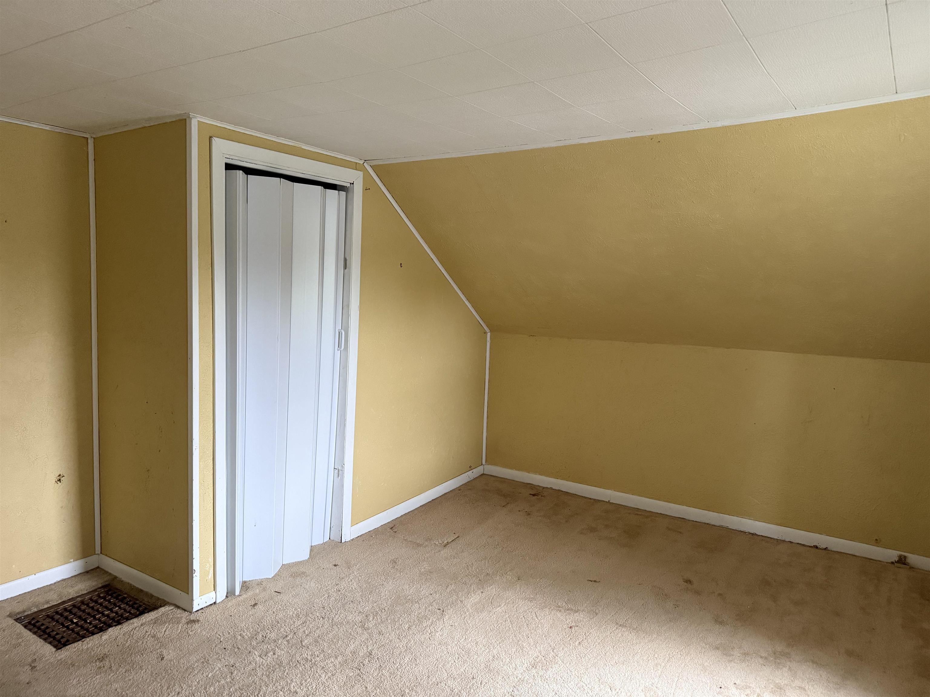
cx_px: 465
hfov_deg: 71.6
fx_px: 645
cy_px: 348
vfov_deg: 56.8
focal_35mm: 24
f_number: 1.78
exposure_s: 1/60
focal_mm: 6.76
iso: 500
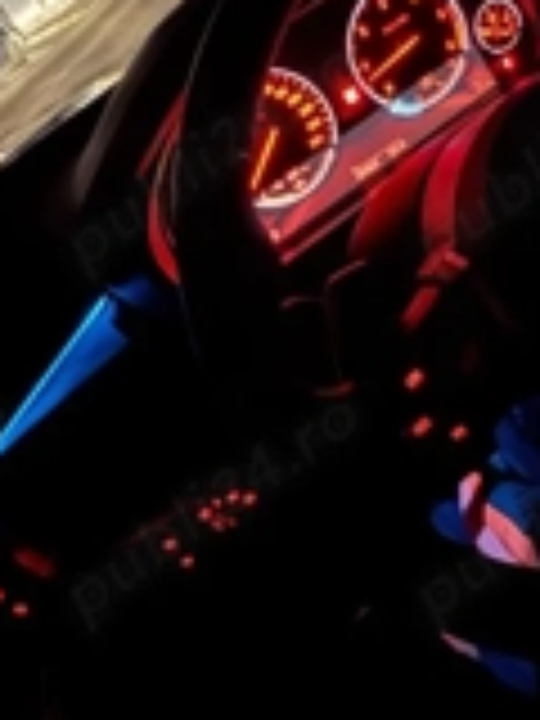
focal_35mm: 35
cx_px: 302
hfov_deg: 40.6
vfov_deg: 51.1
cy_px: 212
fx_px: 728
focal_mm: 2.22
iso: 2500
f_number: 2.2
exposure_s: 1/4
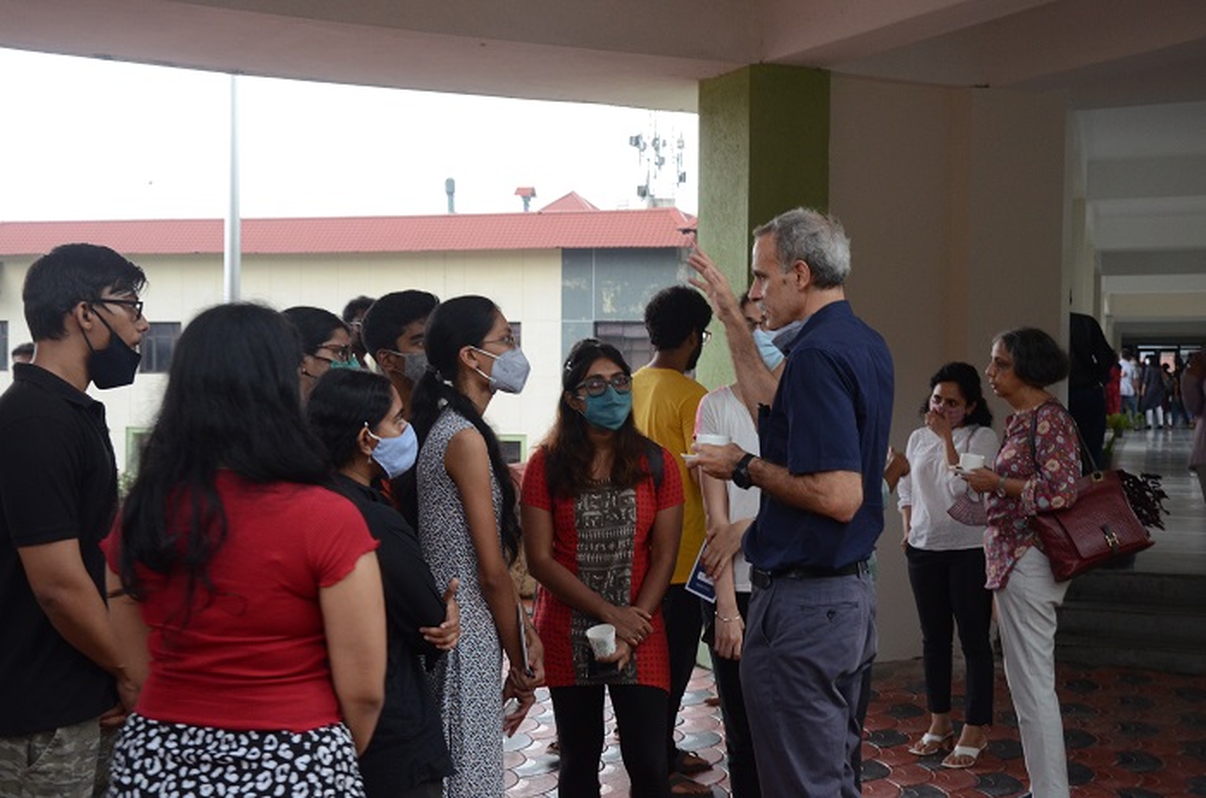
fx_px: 1604
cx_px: 603
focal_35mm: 48
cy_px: 399
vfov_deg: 27.9
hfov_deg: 41.2
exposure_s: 1/60
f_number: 7.1
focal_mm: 32
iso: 1000
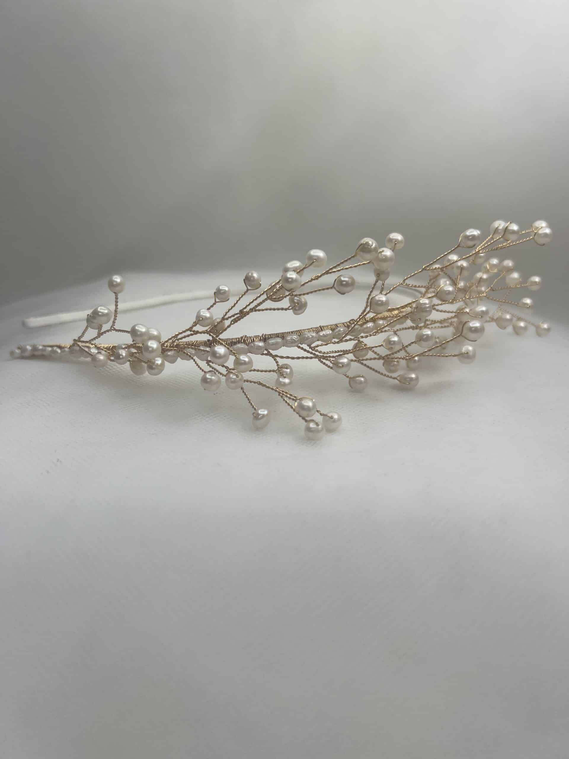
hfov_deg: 53.1
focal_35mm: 26
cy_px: 380
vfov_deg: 67.3
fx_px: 570
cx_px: 284
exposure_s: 1/1183
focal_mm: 5.7
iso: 50
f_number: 1.5
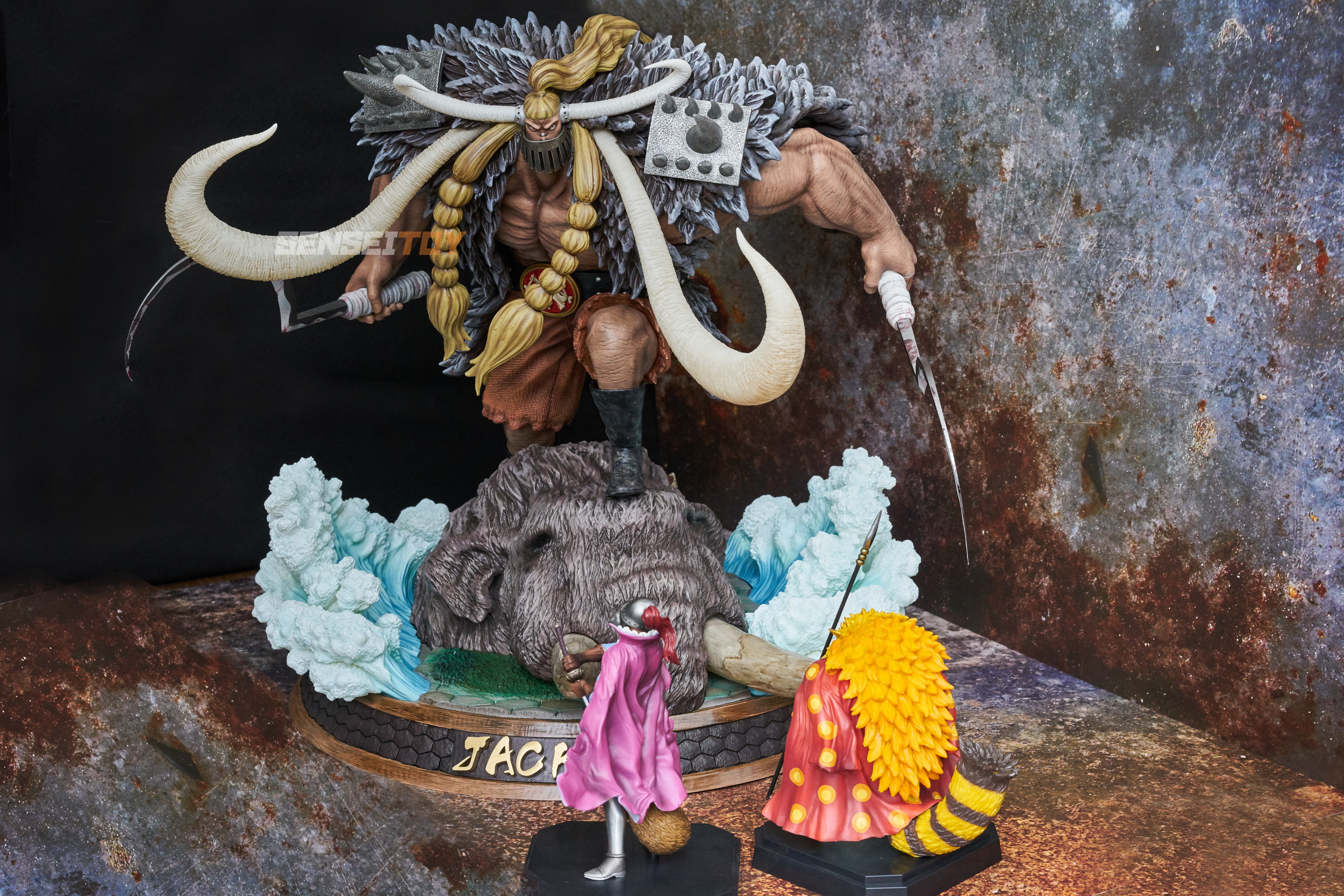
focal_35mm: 55
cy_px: 448
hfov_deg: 36.2
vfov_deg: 24.6
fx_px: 2053
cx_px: 672
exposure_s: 1/320
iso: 4000
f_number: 9
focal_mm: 55
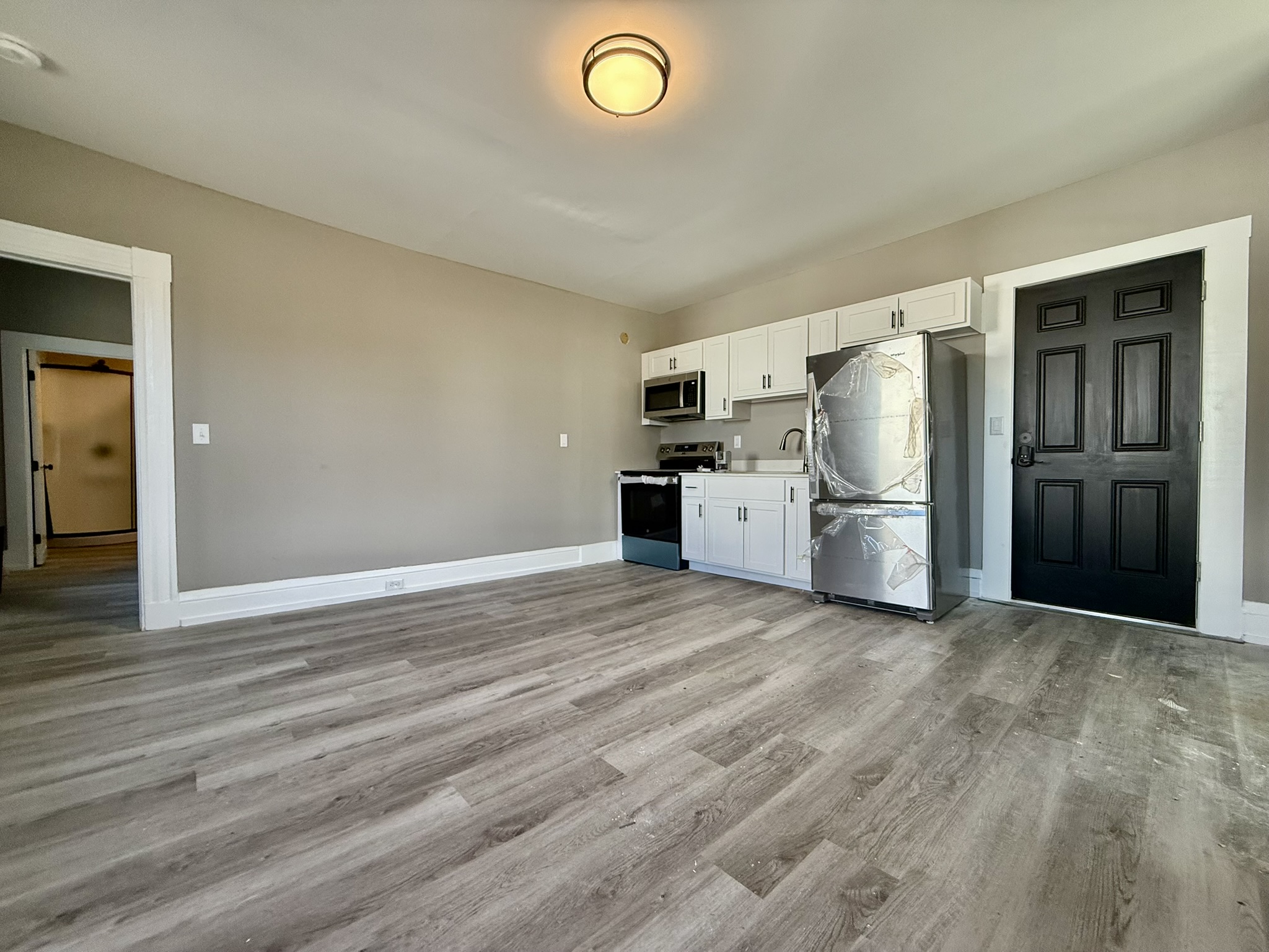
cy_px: 476
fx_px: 513
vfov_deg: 85.7
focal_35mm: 14
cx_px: 634
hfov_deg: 102.1
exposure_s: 1/120
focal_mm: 2.22
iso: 200
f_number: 2.2
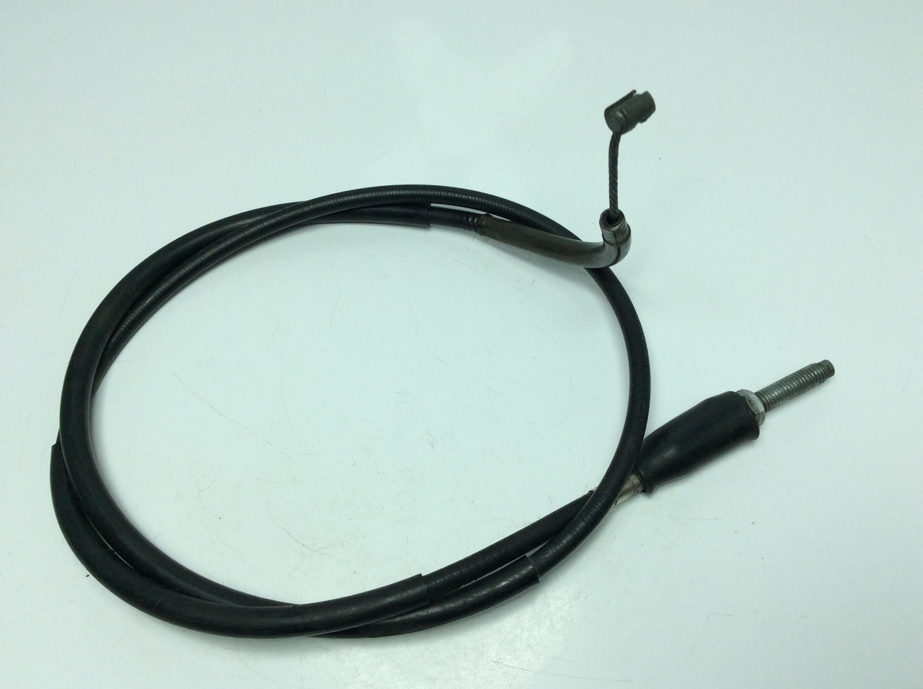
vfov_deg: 44.1
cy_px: 344
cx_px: 462
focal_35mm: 32
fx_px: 852
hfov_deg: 56.9
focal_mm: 3.3
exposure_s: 1/578
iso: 32
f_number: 2.4
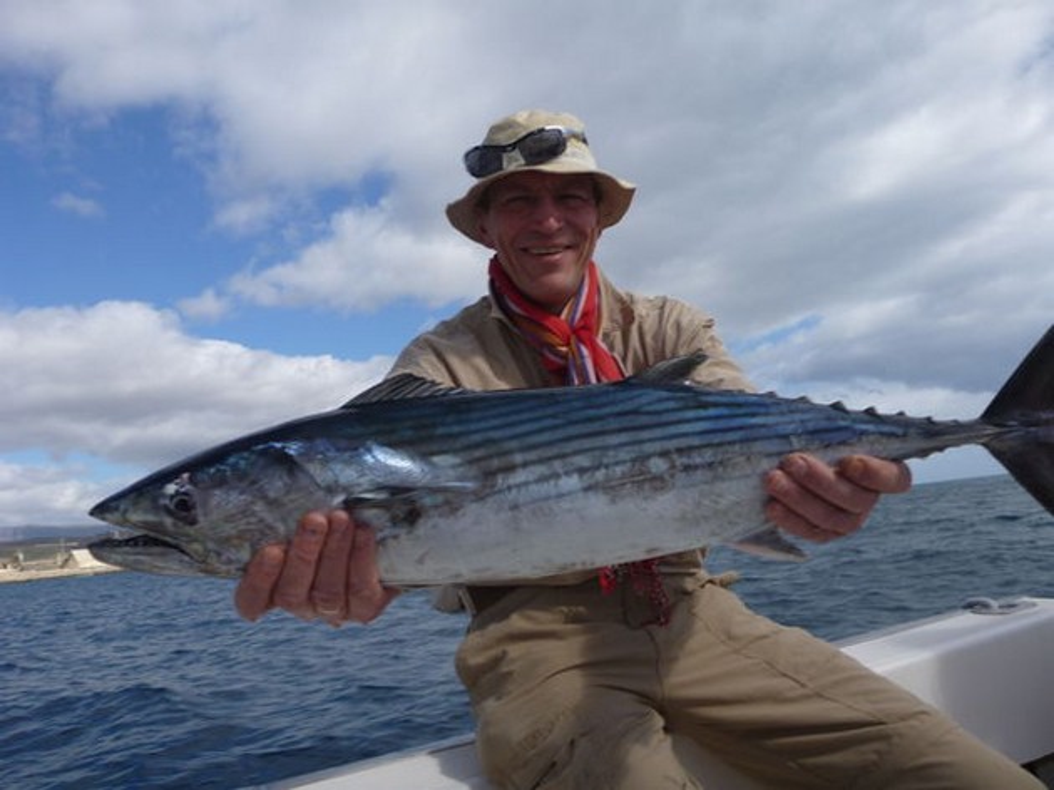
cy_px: 395
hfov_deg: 63.5
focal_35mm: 28
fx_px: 852
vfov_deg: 49.7
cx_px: 527
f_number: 10
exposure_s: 1/160
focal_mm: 4.9
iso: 100
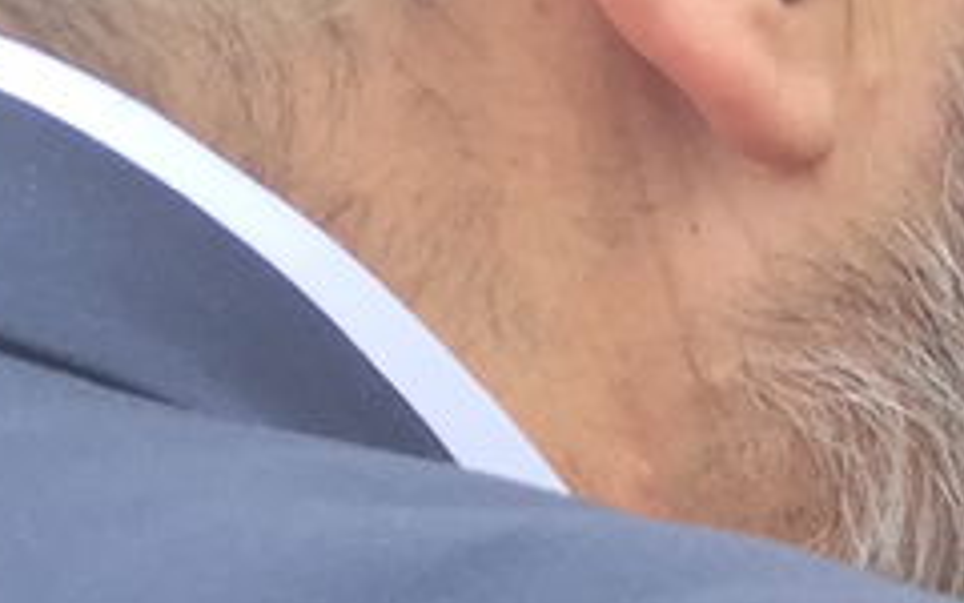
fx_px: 4703
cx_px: 2494
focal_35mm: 179
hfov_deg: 9.9
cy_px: 1009
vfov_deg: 7.2
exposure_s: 1/363
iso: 32
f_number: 2.2
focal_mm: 4.15
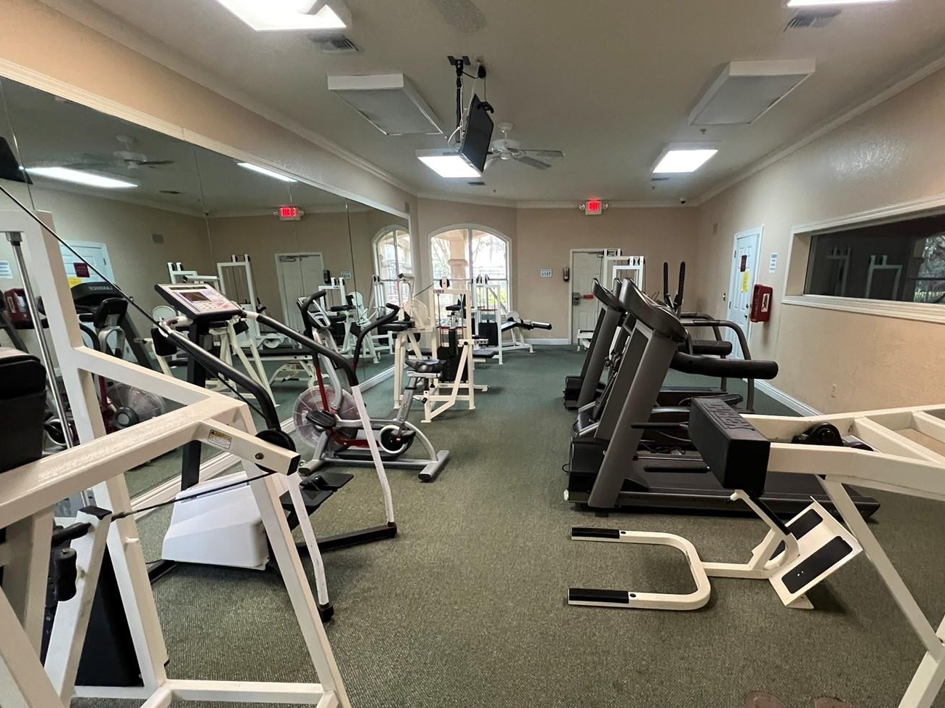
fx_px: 437
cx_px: 534
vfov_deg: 77.8
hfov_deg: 94.0
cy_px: 395
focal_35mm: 16
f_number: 1.8
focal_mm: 1.57
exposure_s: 1/60
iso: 640
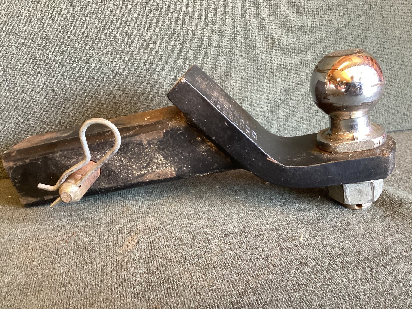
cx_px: 206
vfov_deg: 45.4
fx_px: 369
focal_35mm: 31
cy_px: 154
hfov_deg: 58.3
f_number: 2.4
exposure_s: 1/50
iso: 320
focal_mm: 3.3
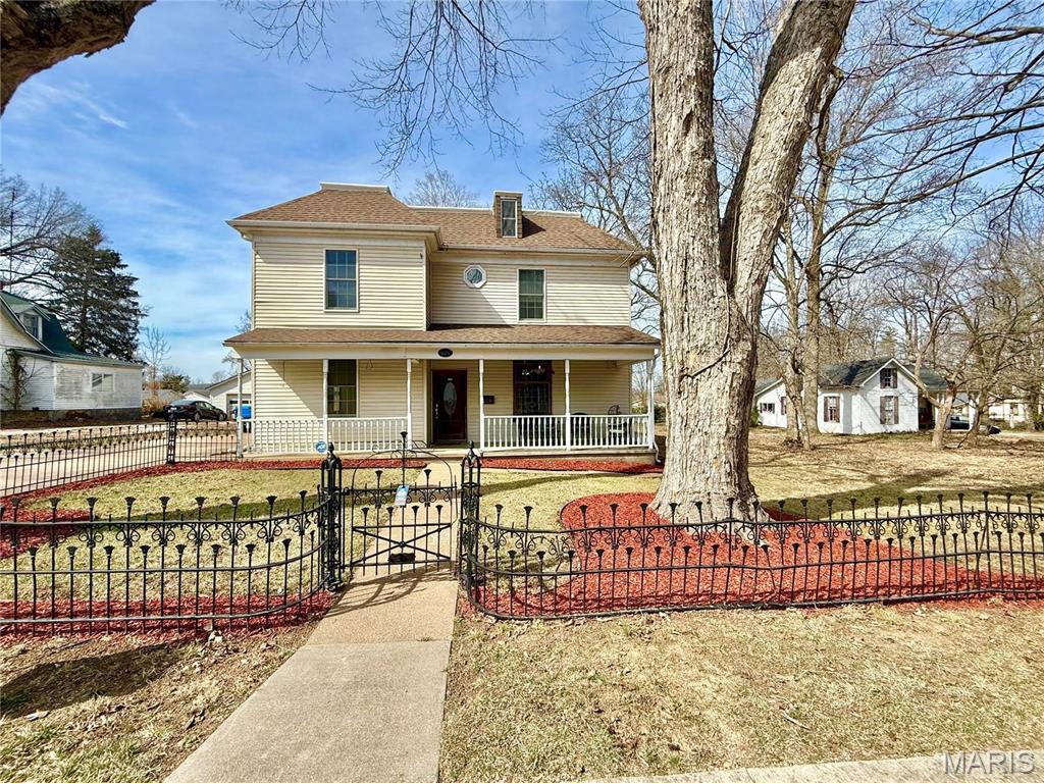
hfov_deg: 102.1
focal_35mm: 14
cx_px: 522
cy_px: 392
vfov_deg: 85.7
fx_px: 422
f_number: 2.2
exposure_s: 1/1464
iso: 50
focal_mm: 2.22
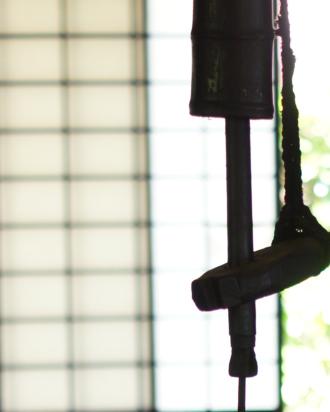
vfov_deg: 9.2
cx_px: 156
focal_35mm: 206
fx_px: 2516
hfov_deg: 7.5
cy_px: 588
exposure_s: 1/100
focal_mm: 50
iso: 400
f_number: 2.5
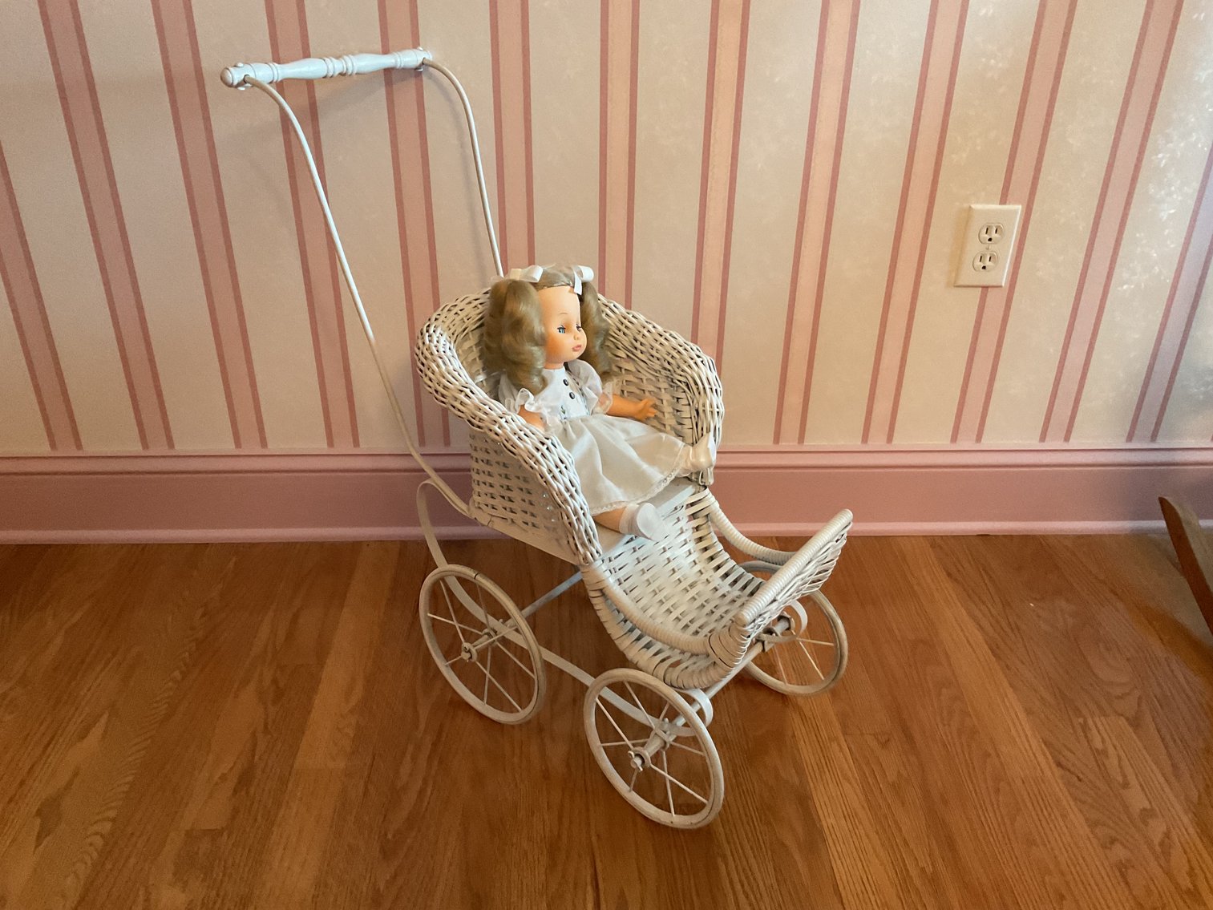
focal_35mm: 29
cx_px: 606
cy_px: 455
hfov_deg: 61.7
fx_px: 1016
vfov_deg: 48.2
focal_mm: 3
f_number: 1.8
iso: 250
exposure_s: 1/60
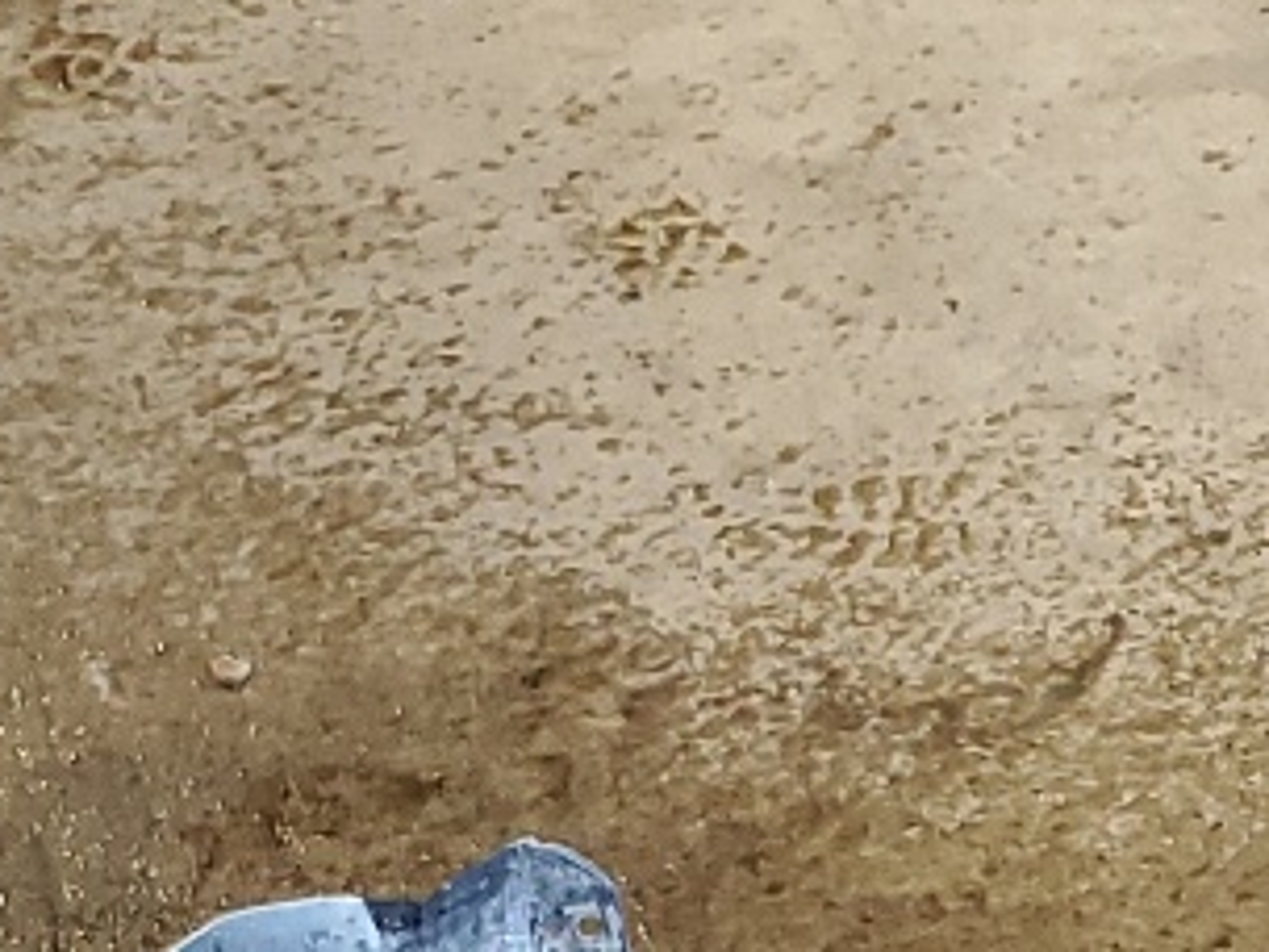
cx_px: 2613
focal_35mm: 137
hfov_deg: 12.5
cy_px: 2146
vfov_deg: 9.8
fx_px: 5022
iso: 83
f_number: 1.5
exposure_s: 1/60.2
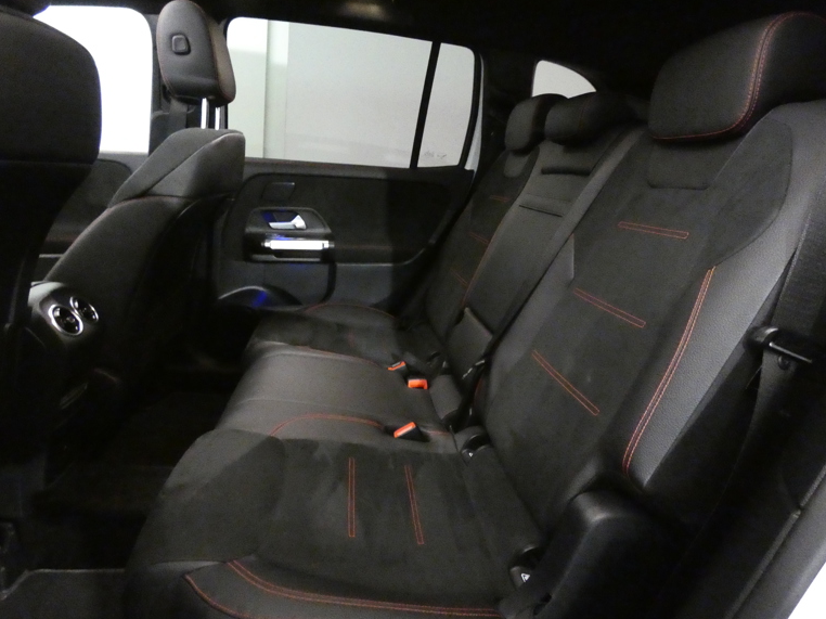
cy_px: 300
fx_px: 501
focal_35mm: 21
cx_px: 410
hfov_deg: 79.0
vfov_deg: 63.4
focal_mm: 3.6
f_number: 2.8
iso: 3200
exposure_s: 1/40
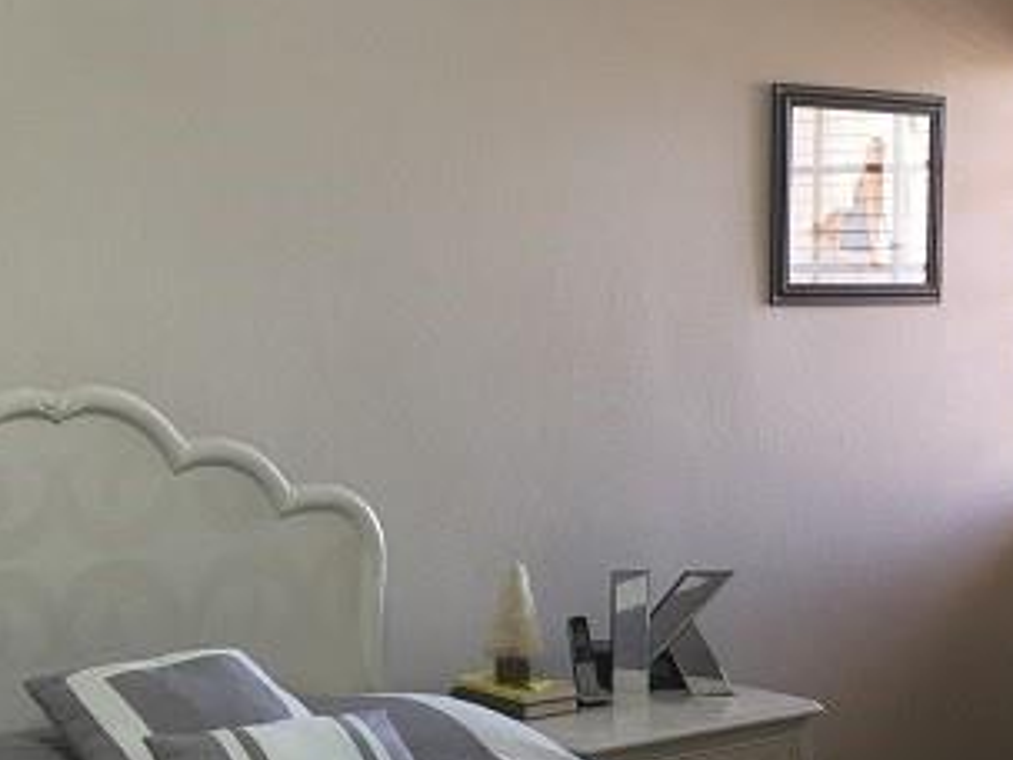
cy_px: 475
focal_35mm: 77
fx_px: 2253
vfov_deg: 19.1
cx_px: 372
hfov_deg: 25.3
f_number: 2.2
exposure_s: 1/15
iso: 32
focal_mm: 4.15
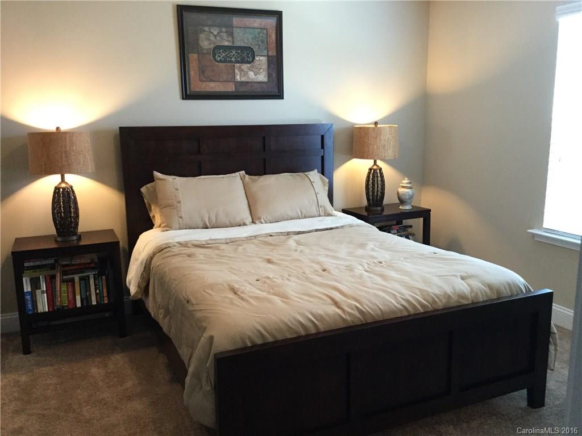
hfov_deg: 58.4
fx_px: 521
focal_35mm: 31
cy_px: 218
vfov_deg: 45.4
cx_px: 291
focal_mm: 3.3
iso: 125
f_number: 2.4
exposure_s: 1/30
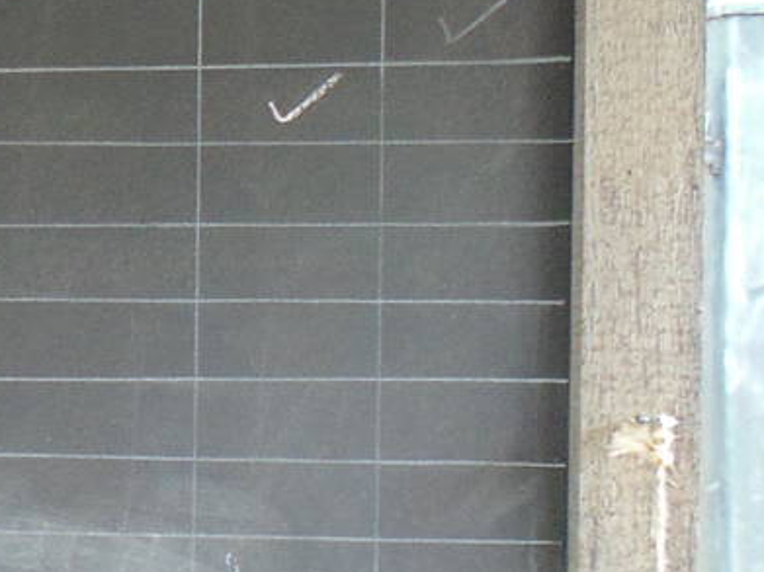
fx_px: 1986
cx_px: -776
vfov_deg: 16.4
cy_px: 334
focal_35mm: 90
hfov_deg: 16.5
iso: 100
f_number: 3.1
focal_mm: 4
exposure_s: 1/30
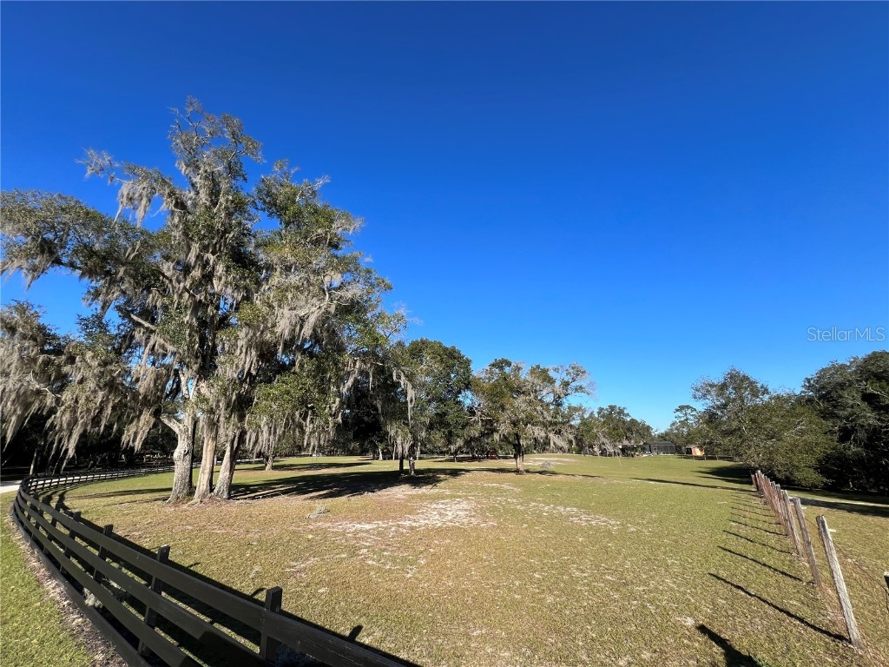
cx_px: 444
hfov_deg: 106.2
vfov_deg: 89.9
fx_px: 334
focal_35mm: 13
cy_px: 334
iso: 32
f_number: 1.8
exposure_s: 1/1263
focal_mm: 1.57
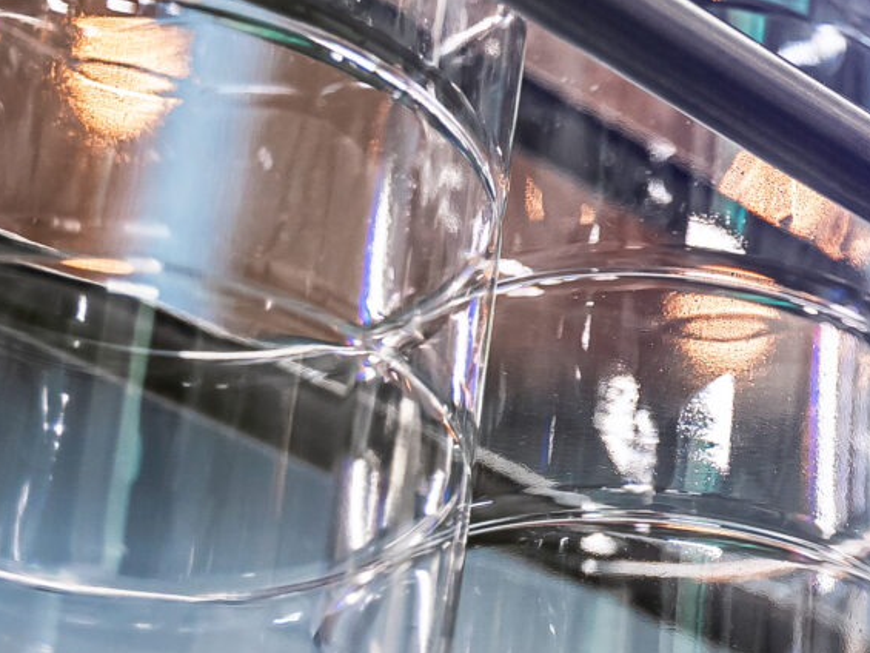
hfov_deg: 12.6
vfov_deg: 10.0
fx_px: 3720
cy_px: 397
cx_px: 1323
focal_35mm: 148
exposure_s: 1/100
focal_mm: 34
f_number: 2.8
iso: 500
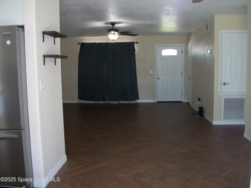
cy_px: 94
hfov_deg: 56.8
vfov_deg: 44.2
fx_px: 232
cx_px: 126
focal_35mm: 32
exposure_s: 1/30
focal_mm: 5.7
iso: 160
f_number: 2.9
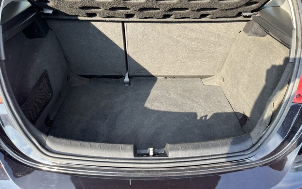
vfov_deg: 44.3
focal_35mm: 28
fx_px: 230
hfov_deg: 66.5
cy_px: 74
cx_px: 152
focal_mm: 5.1
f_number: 1.6
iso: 40
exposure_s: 1/236
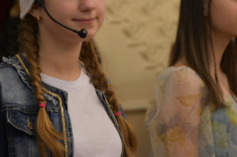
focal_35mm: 239
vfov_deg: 5.7
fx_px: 1572
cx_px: 120
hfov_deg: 8.6
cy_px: 51
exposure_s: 1/60
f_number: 5.3
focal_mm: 90
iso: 4000
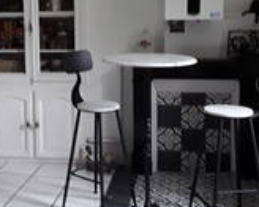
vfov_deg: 26.0
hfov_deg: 32.0
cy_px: 60
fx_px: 444
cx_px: 71
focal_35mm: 58
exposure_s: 1/33
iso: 160
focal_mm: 2.91
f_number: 1.9
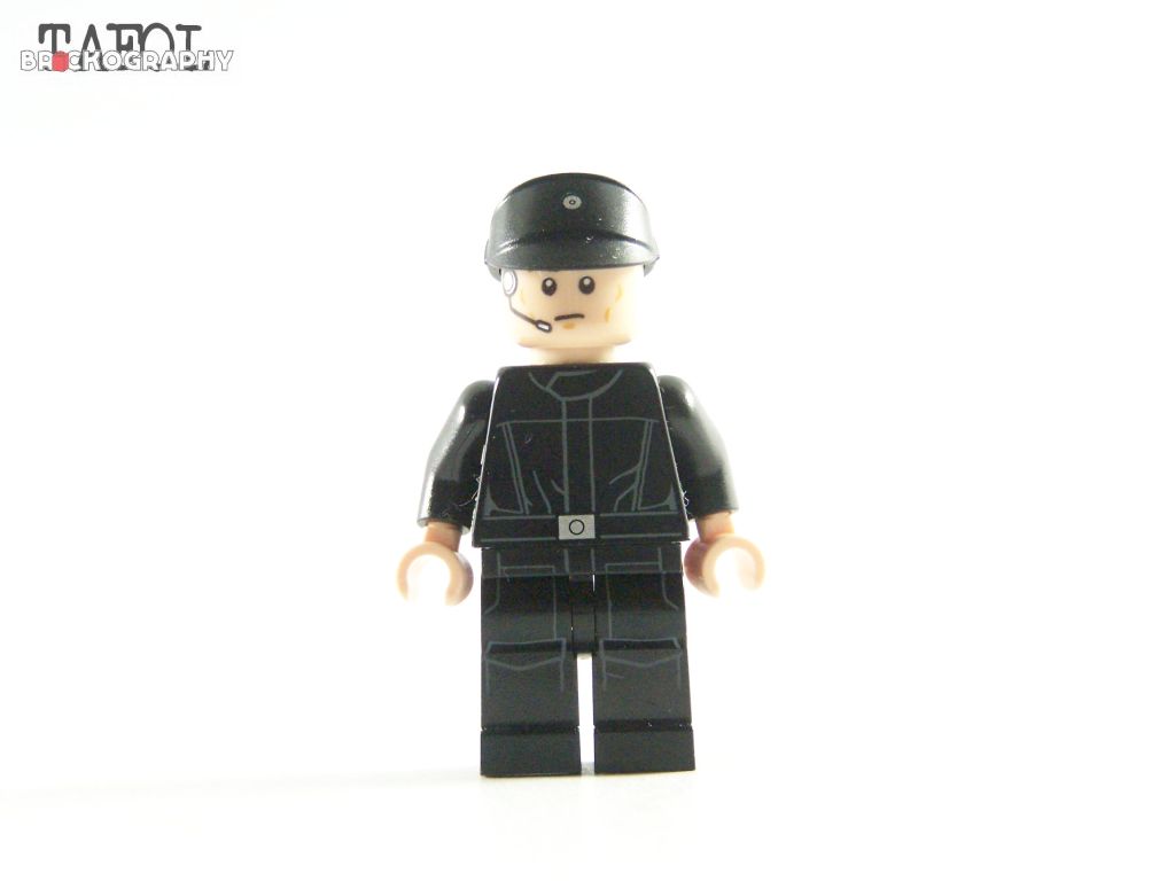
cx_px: 588
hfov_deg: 16.8
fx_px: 3971
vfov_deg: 12.7
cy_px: 440
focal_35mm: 117
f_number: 3.2
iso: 400
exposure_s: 1/45
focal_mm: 19.4
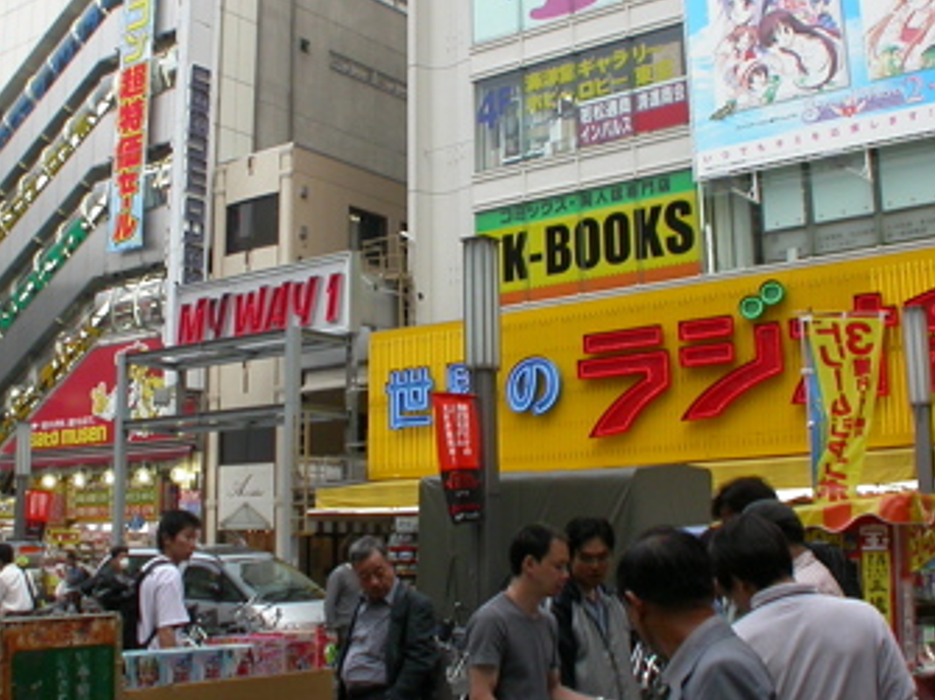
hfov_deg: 28.5
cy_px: 282
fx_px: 1836
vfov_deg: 21.6
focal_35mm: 68
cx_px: 410
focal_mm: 7.85
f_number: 4.7
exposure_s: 1/132
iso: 100
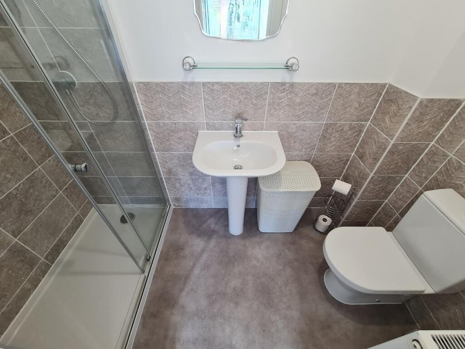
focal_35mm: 13
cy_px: 174
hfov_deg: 106.2
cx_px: 232
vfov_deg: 89.9
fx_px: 175
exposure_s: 1/50
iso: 160
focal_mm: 2.2
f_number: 2.2
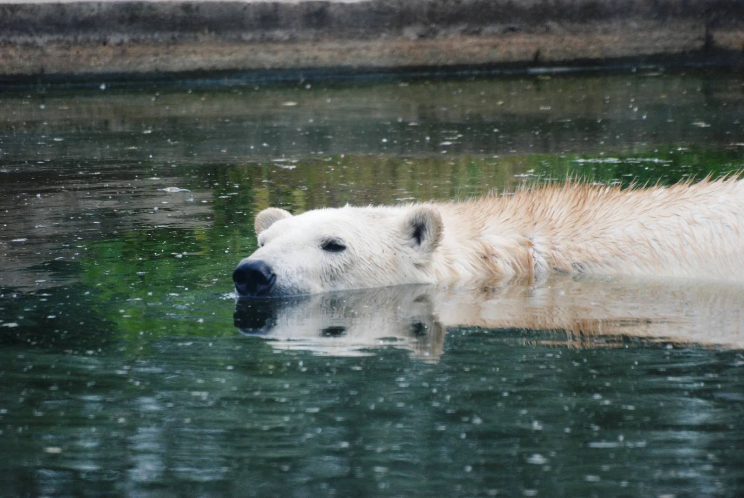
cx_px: 372
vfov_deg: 3.1
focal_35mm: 450
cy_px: 249
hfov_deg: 4.6
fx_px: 9311
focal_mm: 300
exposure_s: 1/500
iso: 400
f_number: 5.6
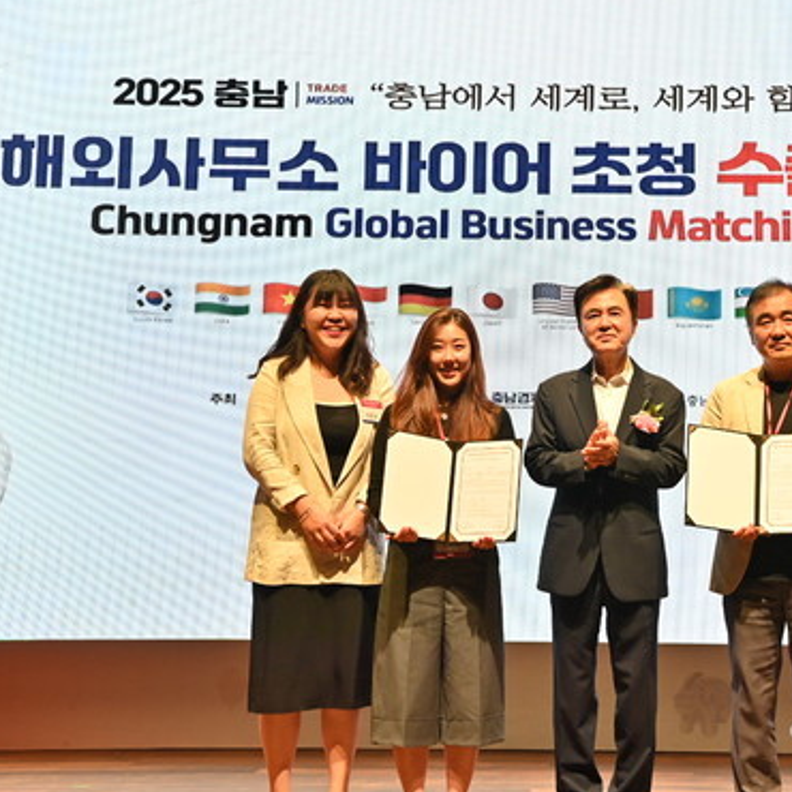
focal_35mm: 62
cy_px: 368
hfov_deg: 27.4
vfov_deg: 27.7
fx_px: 1605
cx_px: 565
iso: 1000
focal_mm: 45
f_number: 5.6
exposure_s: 1/250
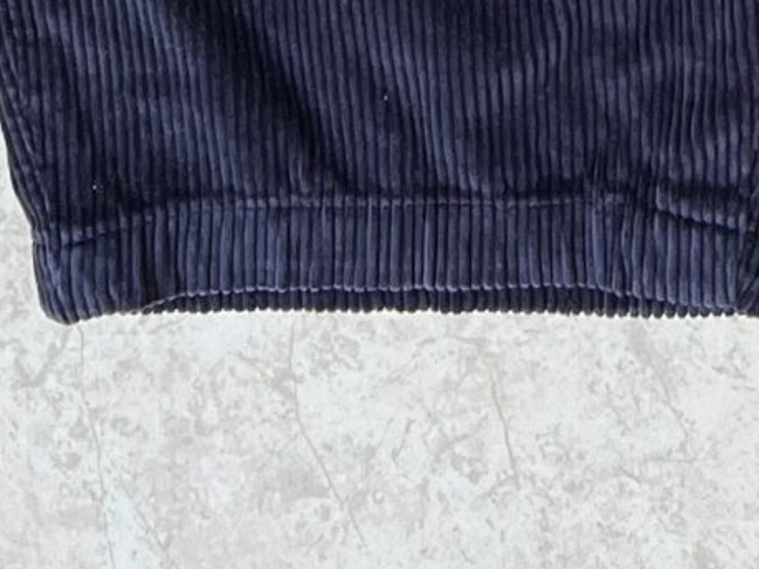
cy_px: -1480
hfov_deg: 13.3
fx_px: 3178
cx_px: 911
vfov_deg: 7.8
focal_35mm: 145
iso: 40
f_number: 1.5
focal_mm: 5.7
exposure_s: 1/121
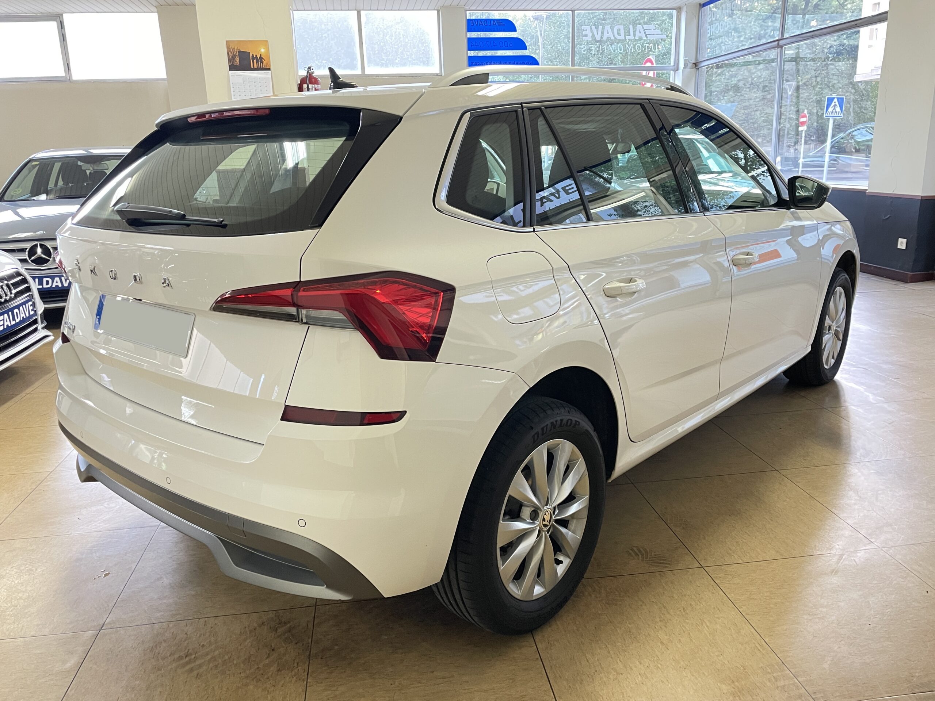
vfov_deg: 53.1
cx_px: 468
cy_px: 350
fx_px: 702
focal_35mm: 26
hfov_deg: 67.3
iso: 500
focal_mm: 4.2
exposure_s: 1/50
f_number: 1.6
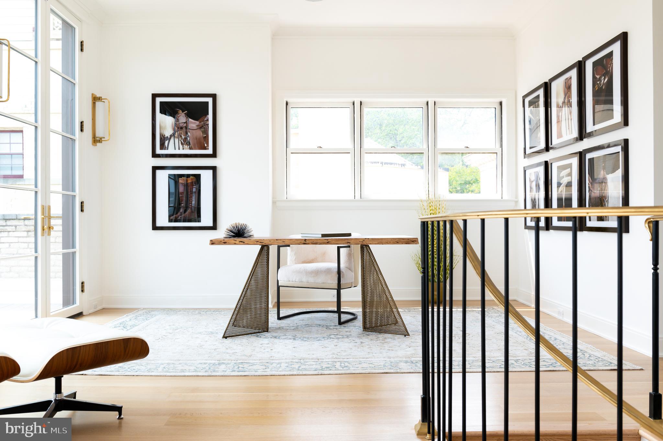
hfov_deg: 58.8
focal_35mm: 32
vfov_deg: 41.1
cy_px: 220
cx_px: 332
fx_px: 589
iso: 800
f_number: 8
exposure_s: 1/200
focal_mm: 32
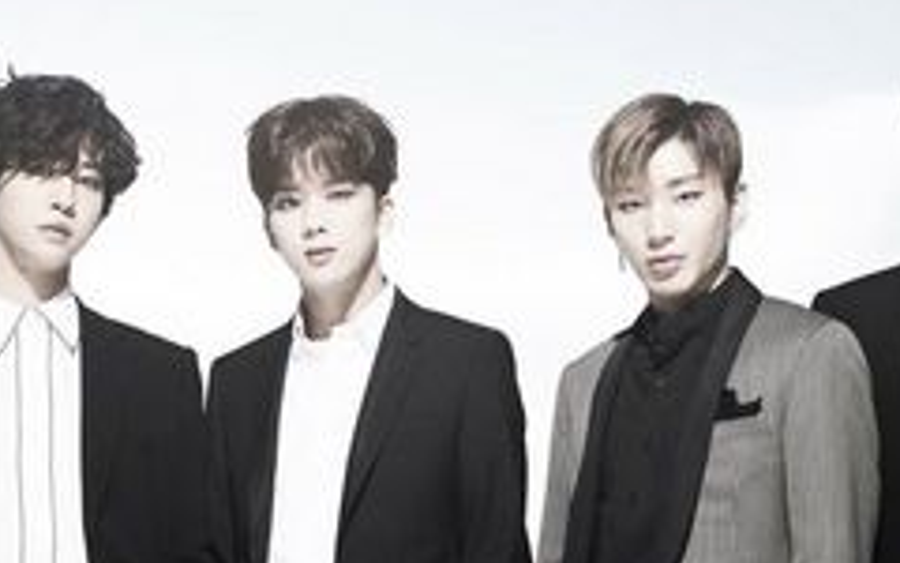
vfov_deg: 10.5
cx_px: 199
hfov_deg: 16.6
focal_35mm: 125
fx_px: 3066
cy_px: 452
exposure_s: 1/160
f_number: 13
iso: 125
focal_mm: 46
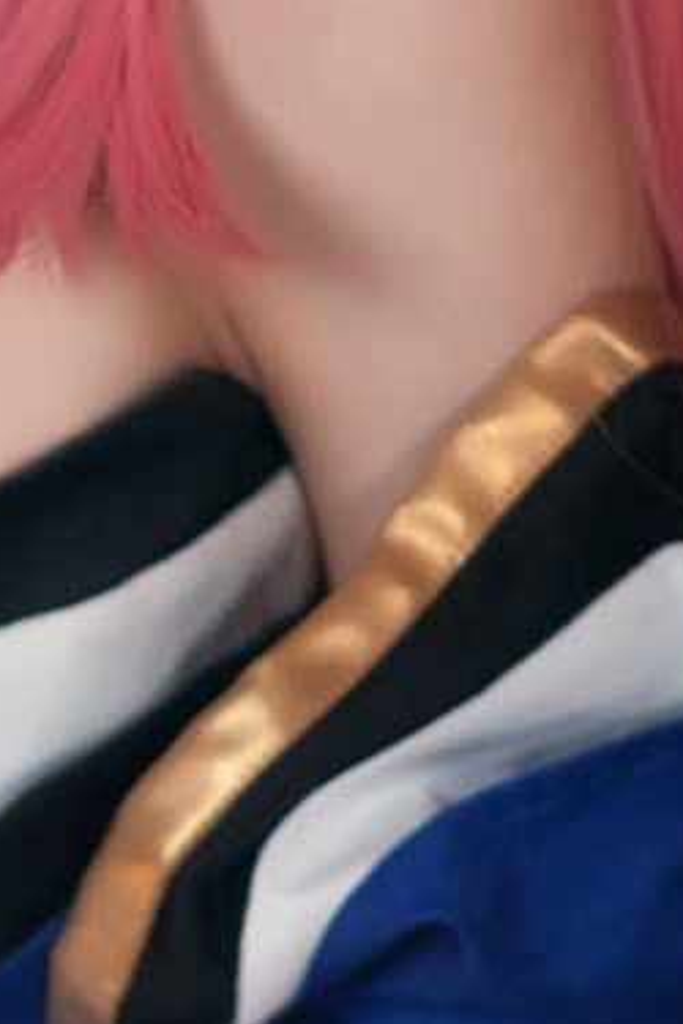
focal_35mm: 510
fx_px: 14513
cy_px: 93
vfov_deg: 4.0
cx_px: -596
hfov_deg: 2.7
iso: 1250
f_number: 2.5
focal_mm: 85
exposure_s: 1/160
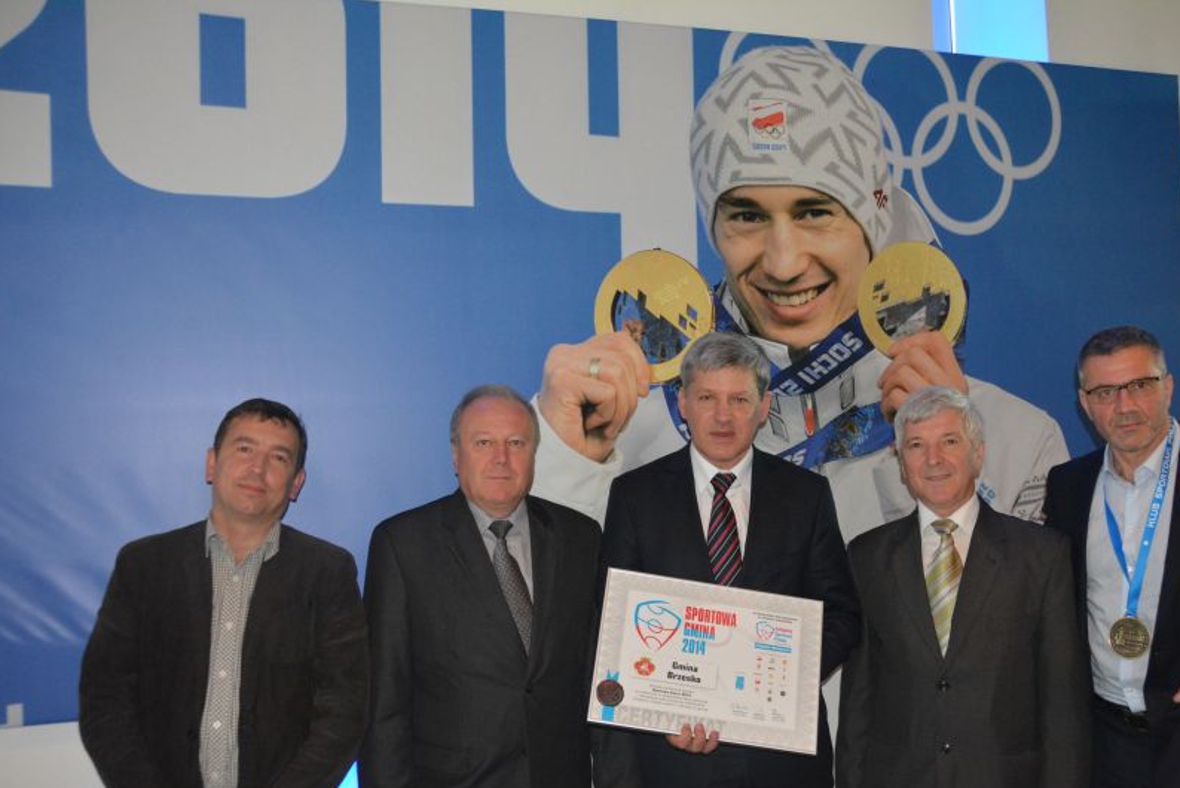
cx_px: 641
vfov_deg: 38.8
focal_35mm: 34
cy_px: 445
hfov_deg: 55.7
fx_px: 1115
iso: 3200
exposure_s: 1/60
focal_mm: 20
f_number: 3.5
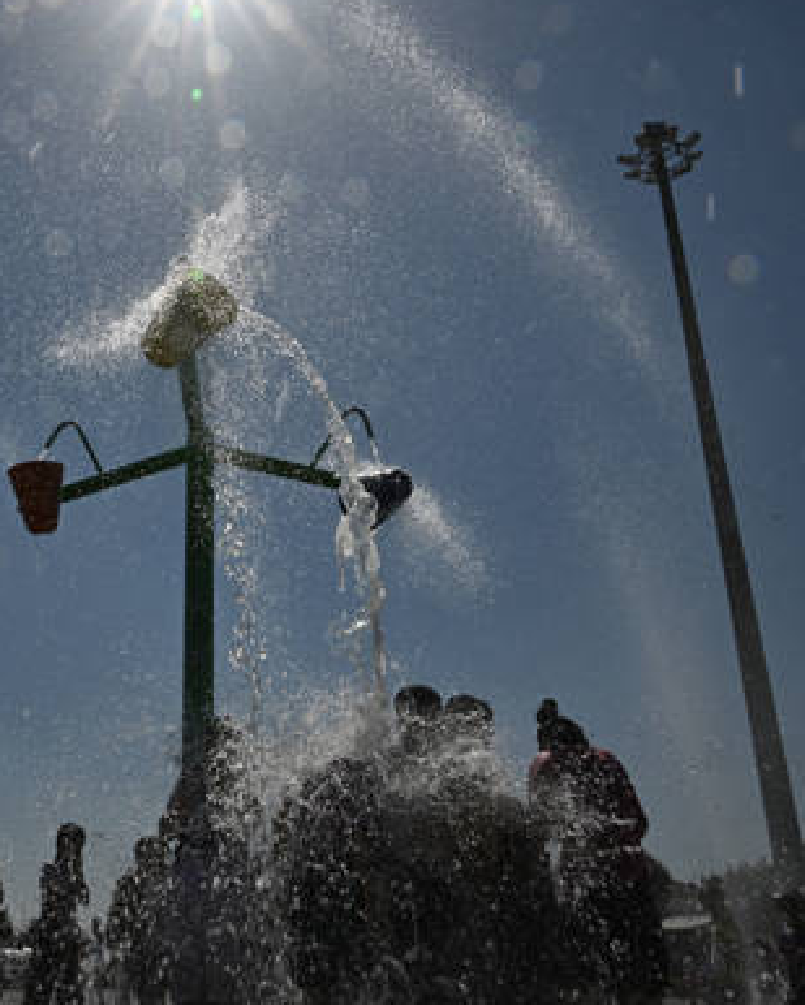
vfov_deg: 51.5
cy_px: 505
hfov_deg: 41.2
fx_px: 1042
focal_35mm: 35
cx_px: 214
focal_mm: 24
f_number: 22
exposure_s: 1/500
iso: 200
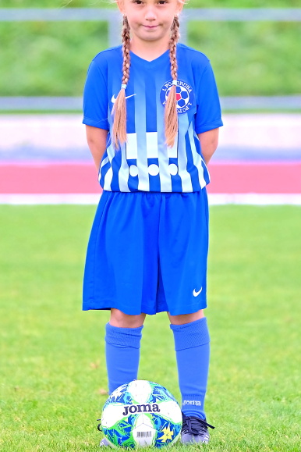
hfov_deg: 5.8
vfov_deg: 8.8
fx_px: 2947
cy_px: 194
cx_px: 138
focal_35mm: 235
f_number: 2.8
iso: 800
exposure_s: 1/250
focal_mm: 129.2
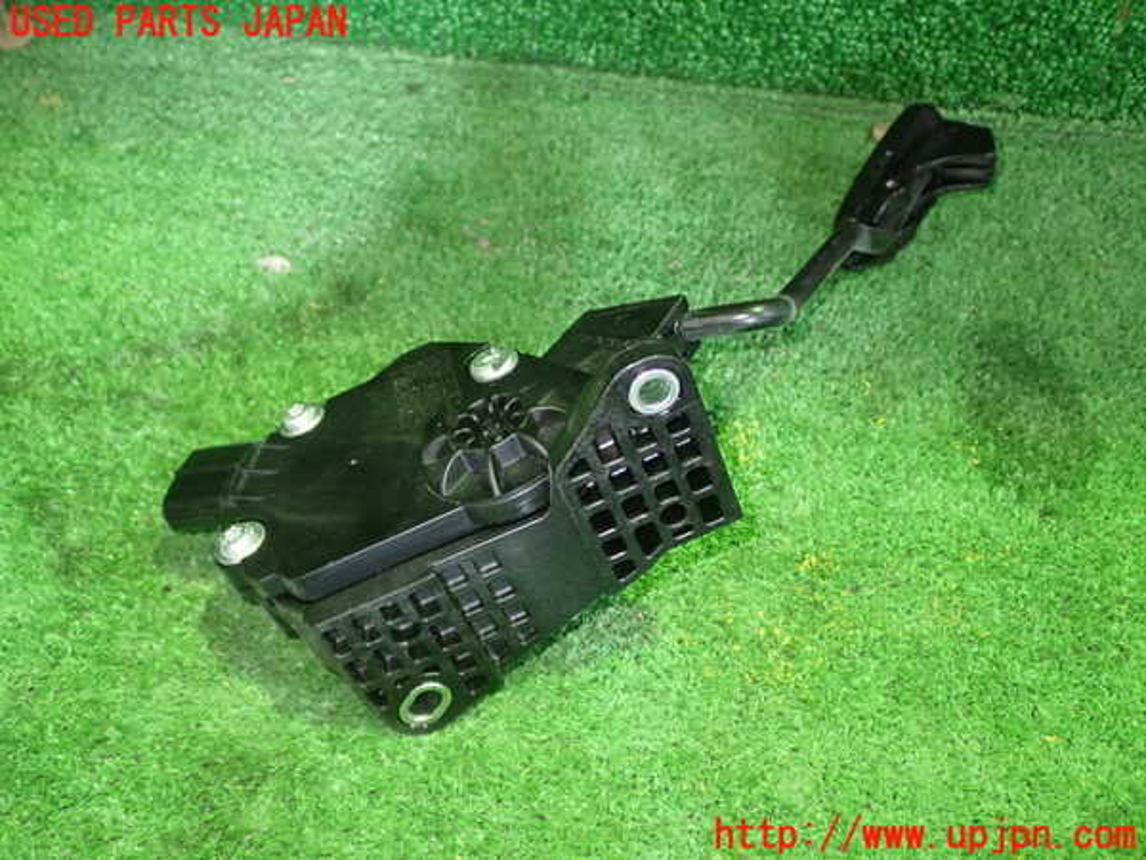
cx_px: 573
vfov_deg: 39.7
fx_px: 1192
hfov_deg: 51.4
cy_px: 430
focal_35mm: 36
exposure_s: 1/25
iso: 800
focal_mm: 6.37
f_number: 2.5
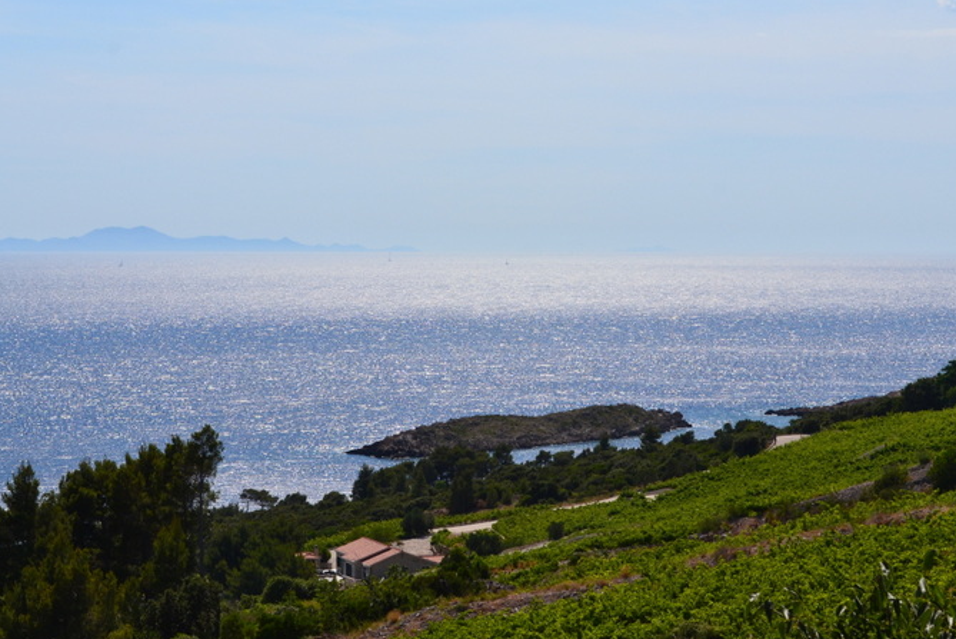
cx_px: 514
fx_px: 2620
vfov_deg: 13.9
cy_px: 274
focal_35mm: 99
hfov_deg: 20.7
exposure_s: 1/500
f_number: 11
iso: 250
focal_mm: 55
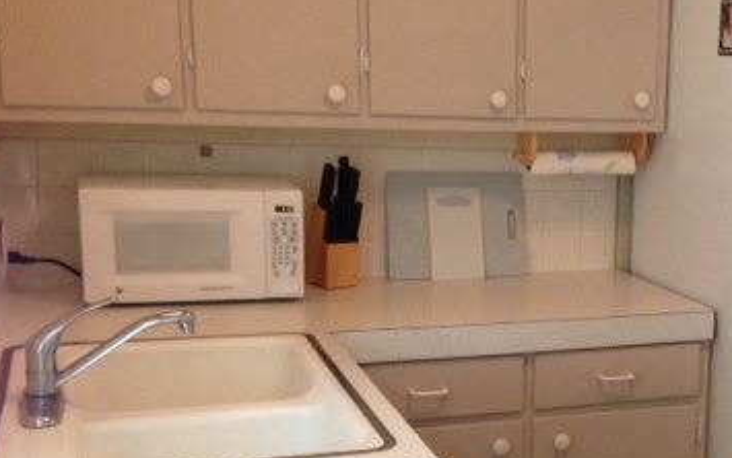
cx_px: 635
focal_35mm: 63
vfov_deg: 20.5
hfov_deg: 31.2
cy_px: 353
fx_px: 1257
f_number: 2.4
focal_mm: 4.12
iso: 125
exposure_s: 1/20
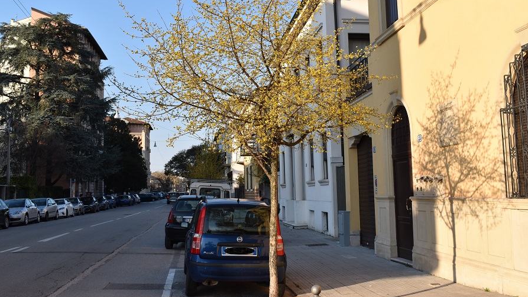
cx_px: 265
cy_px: 123
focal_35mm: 38
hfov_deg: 52.8
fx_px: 532
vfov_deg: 31.1
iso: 200
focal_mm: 24
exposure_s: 1/320
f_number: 9
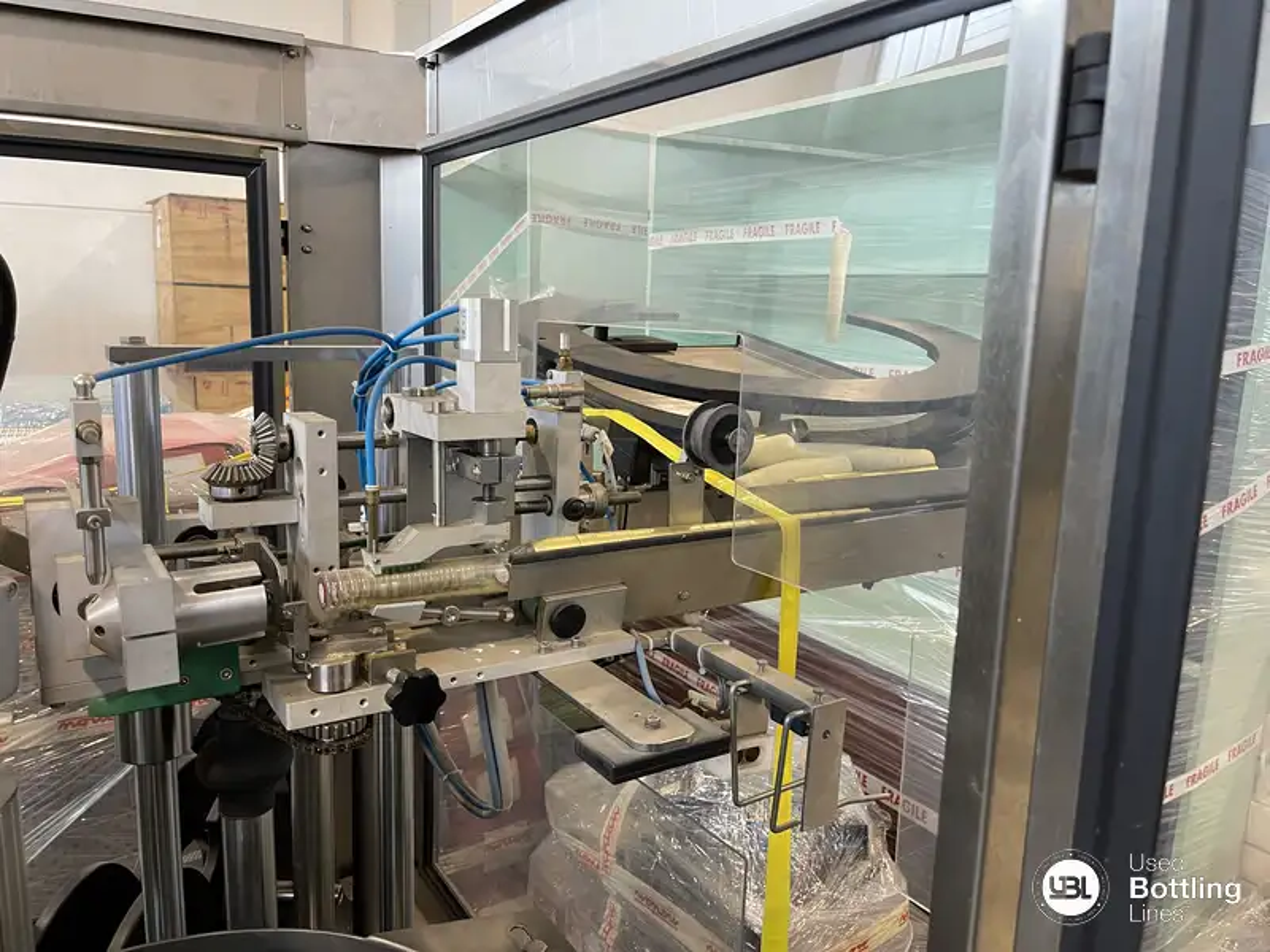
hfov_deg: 67.3
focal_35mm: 26
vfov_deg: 53.1
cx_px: 635
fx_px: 954
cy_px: 476
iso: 80
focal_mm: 5.1
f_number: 1.6
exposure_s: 1/50
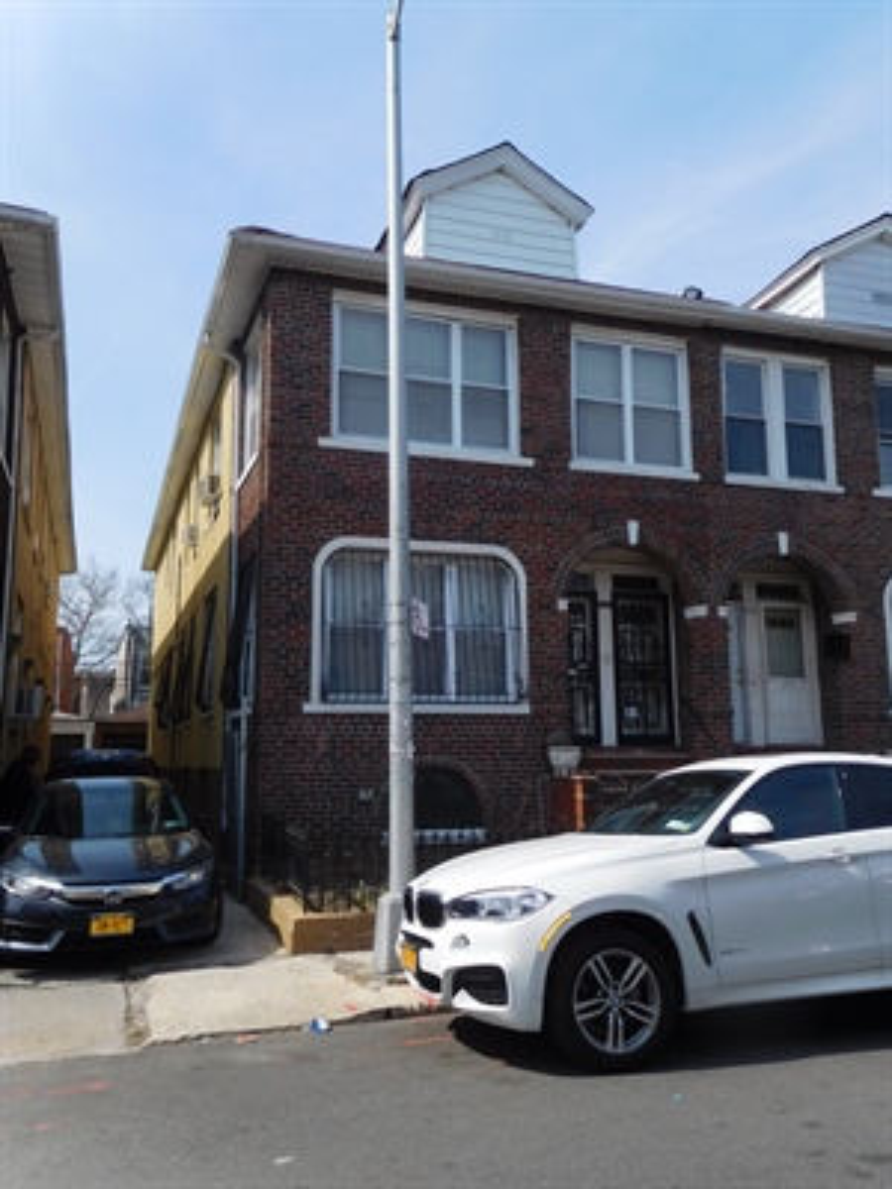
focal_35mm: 28
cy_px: 594
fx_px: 962
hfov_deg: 49.7
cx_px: 446
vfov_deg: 63.4
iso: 125
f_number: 3.5
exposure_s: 1/1250
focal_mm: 5
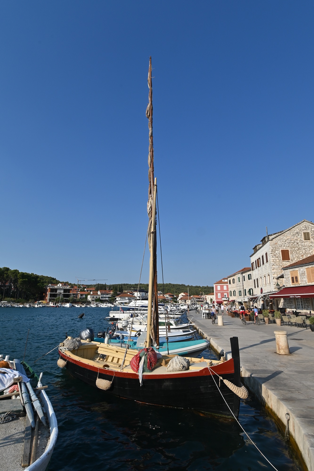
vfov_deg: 90.0
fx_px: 236
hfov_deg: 67.4
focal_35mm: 18
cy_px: 236
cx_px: 157
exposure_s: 1/125
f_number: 16
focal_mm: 12
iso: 100
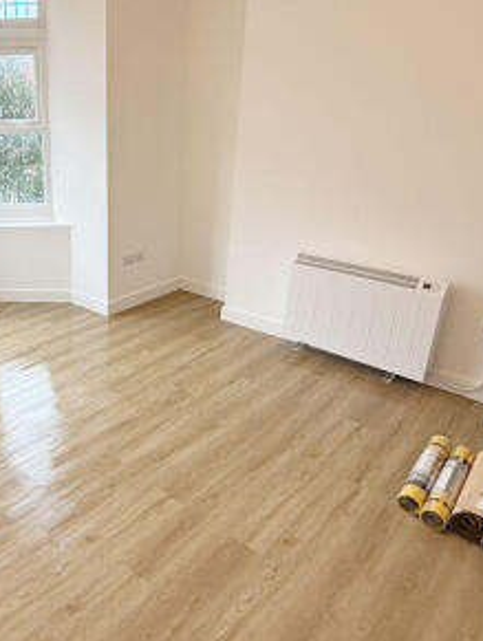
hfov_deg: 45.7
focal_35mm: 28
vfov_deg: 63.2
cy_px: 281
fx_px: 520
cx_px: 58
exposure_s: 1/100
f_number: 2.2
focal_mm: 2.22
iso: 80
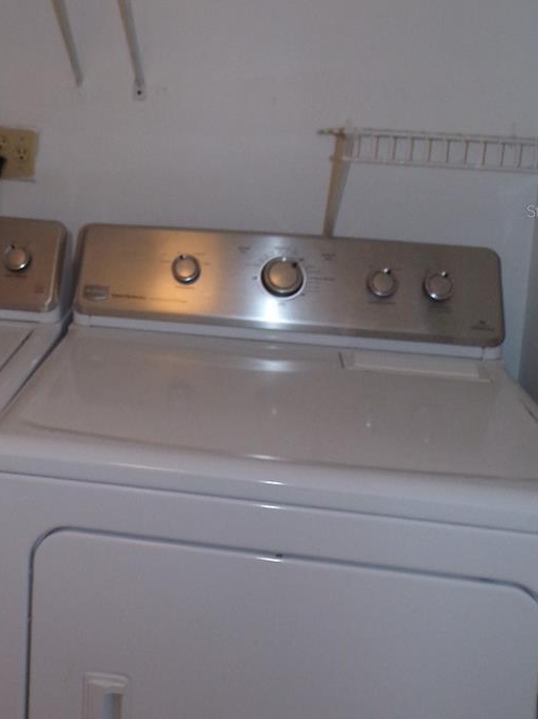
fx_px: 871
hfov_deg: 33.6
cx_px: 130
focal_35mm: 42
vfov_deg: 43.8
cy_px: 211
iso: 200
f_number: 3
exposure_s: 1/34
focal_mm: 4.3
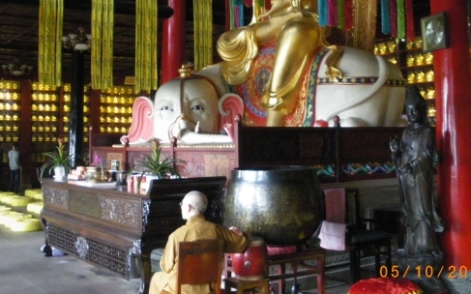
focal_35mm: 47
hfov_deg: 42.6
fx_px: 603
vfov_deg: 27.3
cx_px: 256
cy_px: 104
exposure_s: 1/15
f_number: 3.5
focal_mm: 6.3
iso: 800
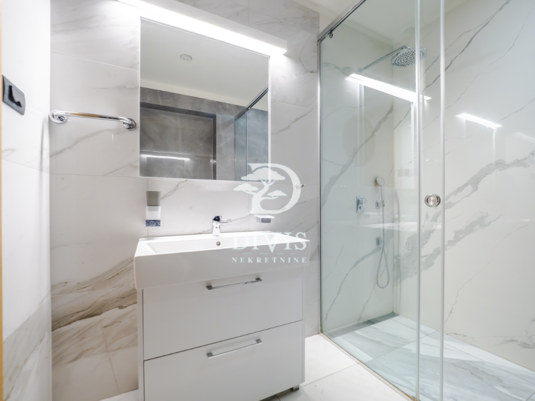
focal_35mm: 14
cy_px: 200
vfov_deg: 85.7
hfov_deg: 102.1
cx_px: 268
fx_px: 216
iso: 400
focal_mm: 7
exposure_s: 1/20
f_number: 4
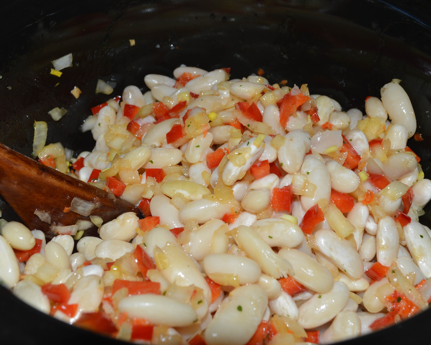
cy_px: 163
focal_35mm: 44
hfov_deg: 42.0
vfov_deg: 34.1
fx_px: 561
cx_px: 209
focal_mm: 22
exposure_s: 1/60
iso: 100
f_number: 8
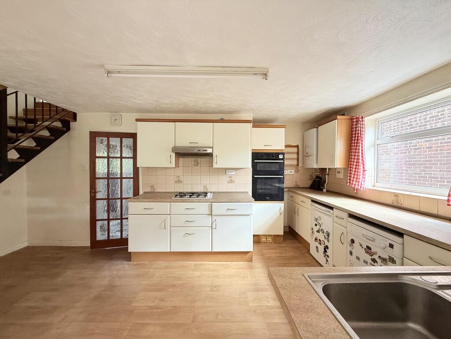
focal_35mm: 14
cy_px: 170
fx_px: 182
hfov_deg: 102.1
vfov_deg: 85.7
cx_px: 226
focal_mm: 2.22
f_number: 2.2
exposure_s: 1/99
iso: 250
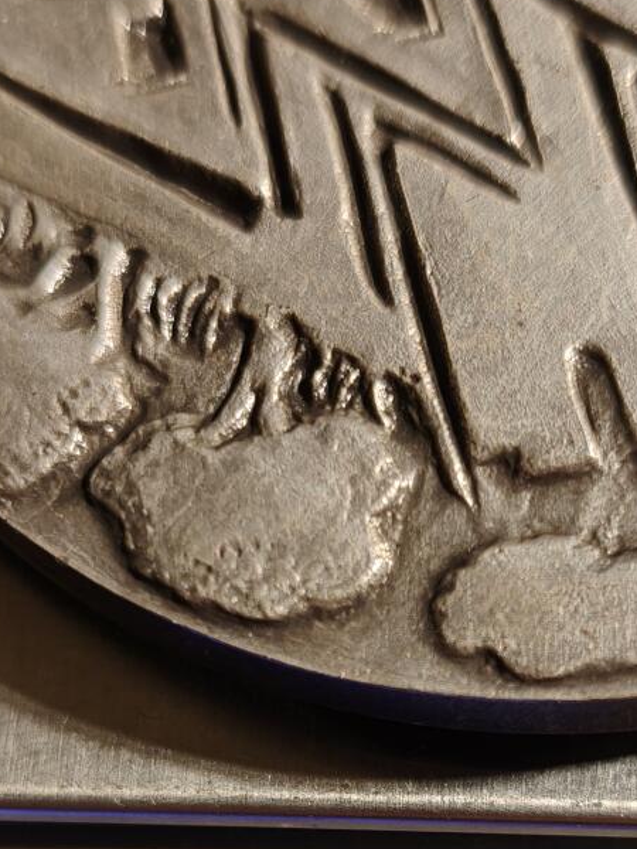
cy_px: 709
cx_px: 377
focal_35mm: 69
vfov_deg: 27.5
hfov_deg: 21.3
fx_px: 1693
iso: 200
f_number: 1.6
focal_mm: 6.06
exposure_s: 1/200
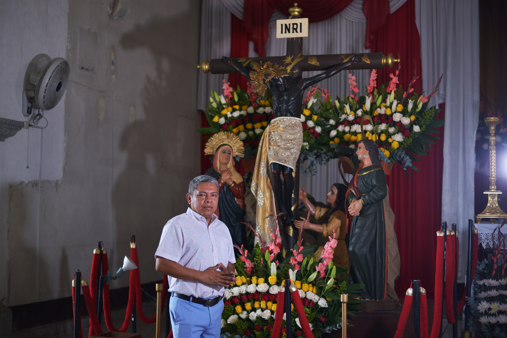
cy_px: 169
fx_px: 704
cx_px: 254
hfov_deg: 39.6
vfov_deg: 27.0
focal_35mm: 50
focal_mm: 50
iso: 640
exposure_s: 1/400
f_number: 2
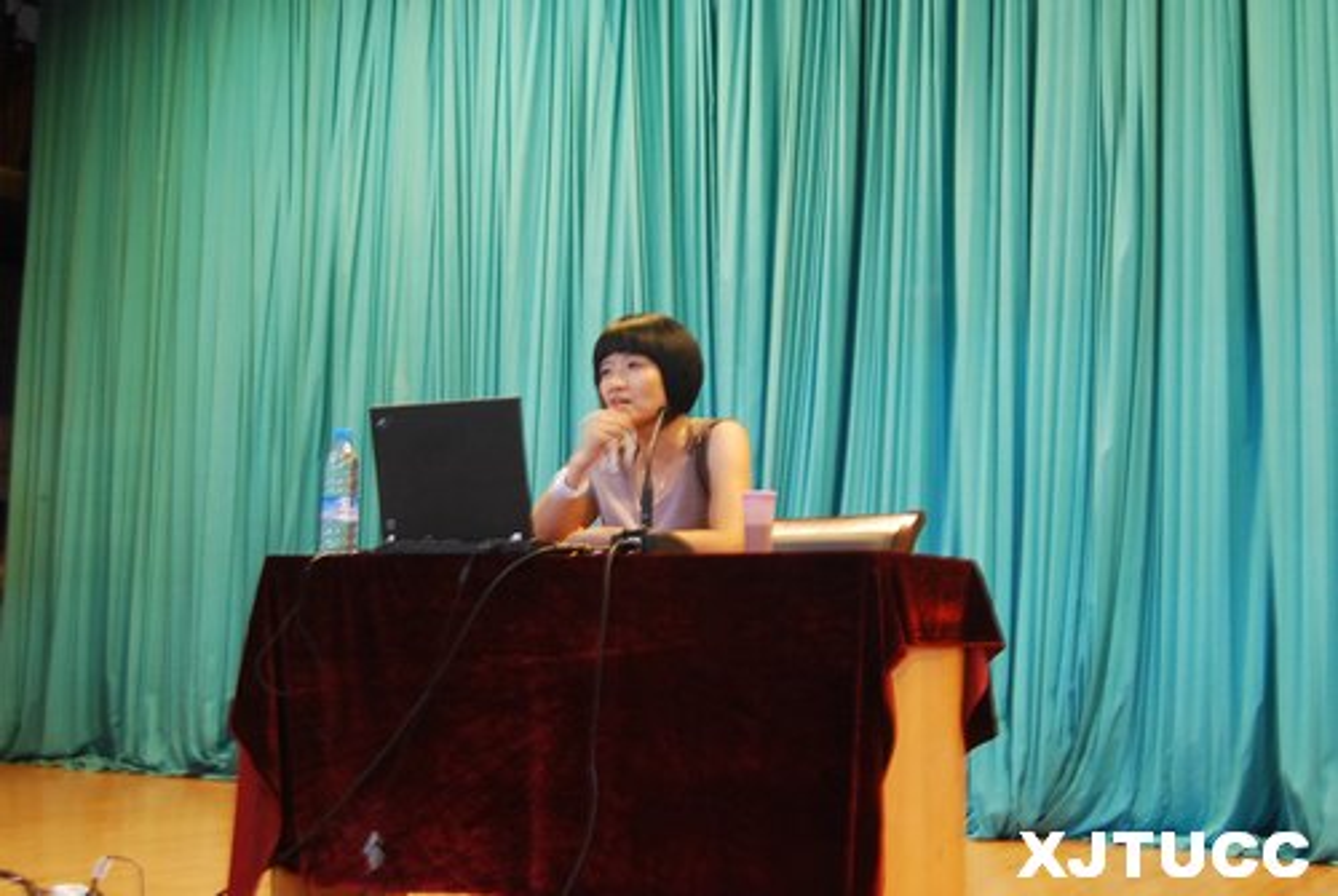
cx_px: 669
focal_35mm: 45
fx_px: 1675
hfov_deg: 43.5
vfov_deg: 30.0
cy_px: 448
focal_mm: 30
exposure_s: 1/10
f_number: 4.2
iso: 800
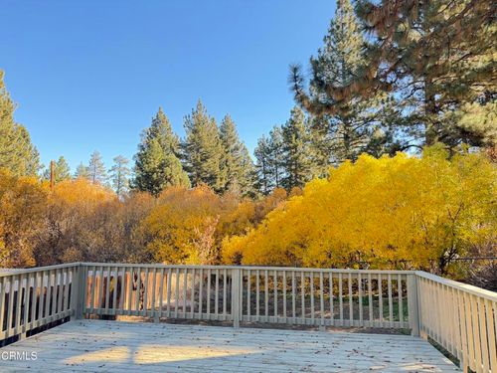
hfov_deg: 71.6
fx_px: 345
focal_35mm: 24
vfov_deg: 56.8
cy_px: 186
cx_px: 248
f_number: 1.78
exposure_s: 1/182
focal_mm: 6.76
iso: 80
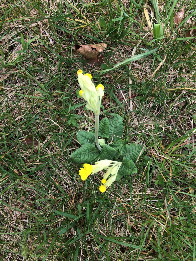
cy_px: 130
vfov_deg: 61.7
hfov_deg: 48.2
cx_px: 98
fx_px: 219
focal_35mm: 29
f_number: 2.2
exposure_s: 1/414
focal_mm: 4.15
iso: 32
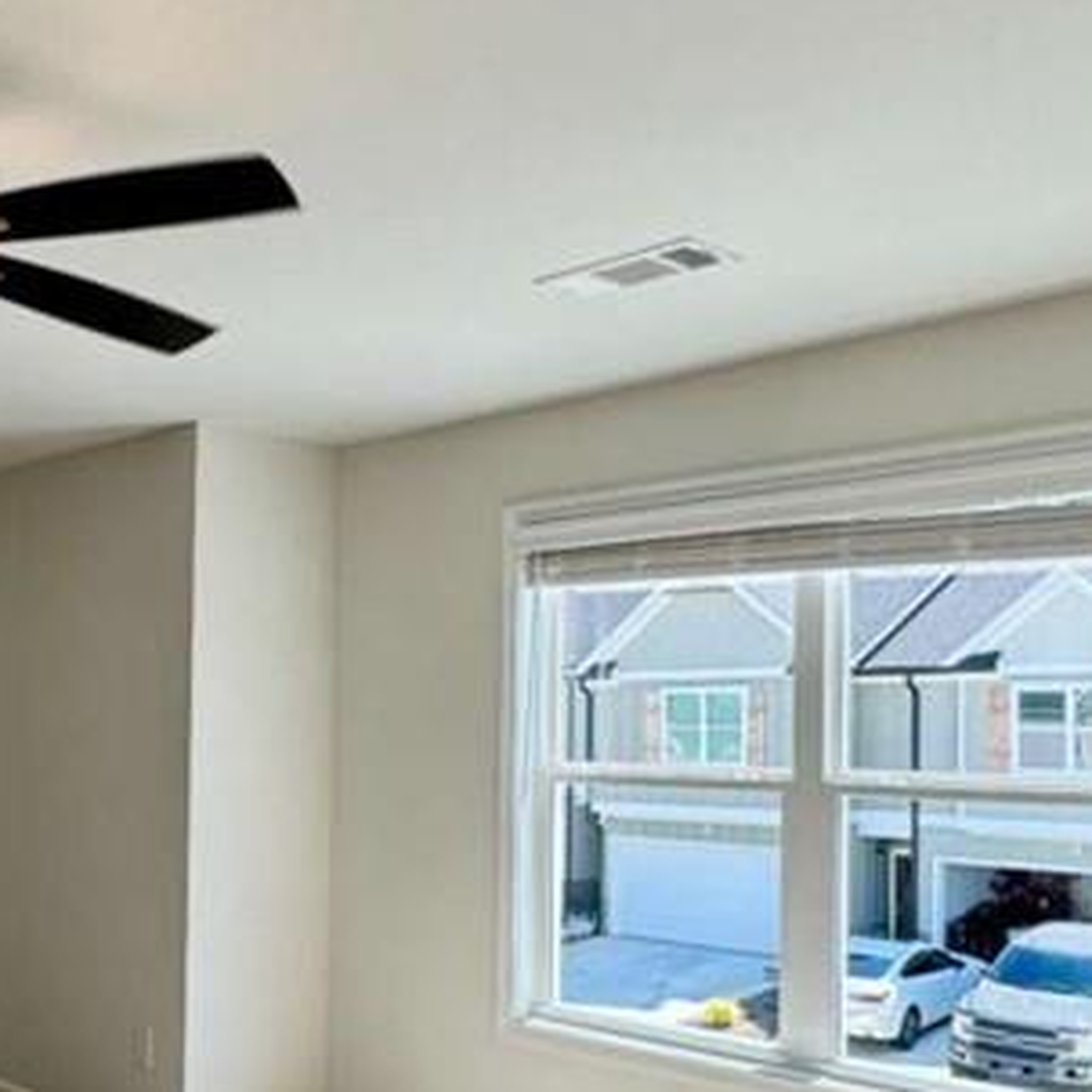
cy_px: 709
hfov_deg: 38.5
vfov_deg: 39.6
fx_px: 1499
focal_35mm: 42
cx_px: 213
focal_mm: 2.22
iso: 40
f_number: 2.2
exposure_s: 1/268
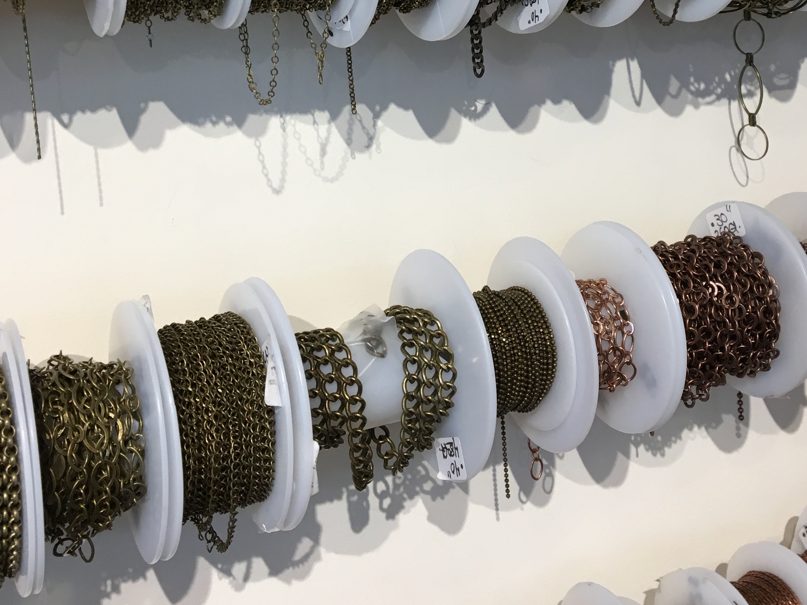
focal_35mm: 48
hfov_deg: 39.5
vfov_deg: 29.2
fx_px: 1119
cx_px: 478
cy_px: 76
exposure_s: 1/40
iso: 32
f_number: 2.2
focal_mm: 4.15
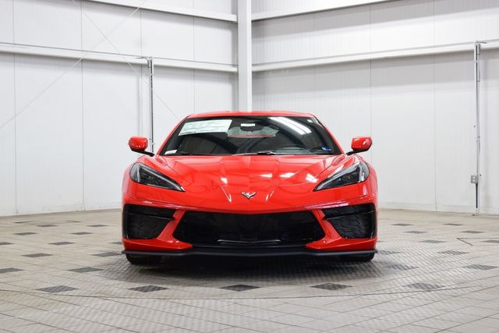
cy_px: 166
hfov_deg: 33.4
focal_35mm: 60
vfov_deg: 22.6
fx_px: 832
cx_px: 250
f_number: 6.3
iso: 450
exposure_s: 1/15
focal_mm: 40
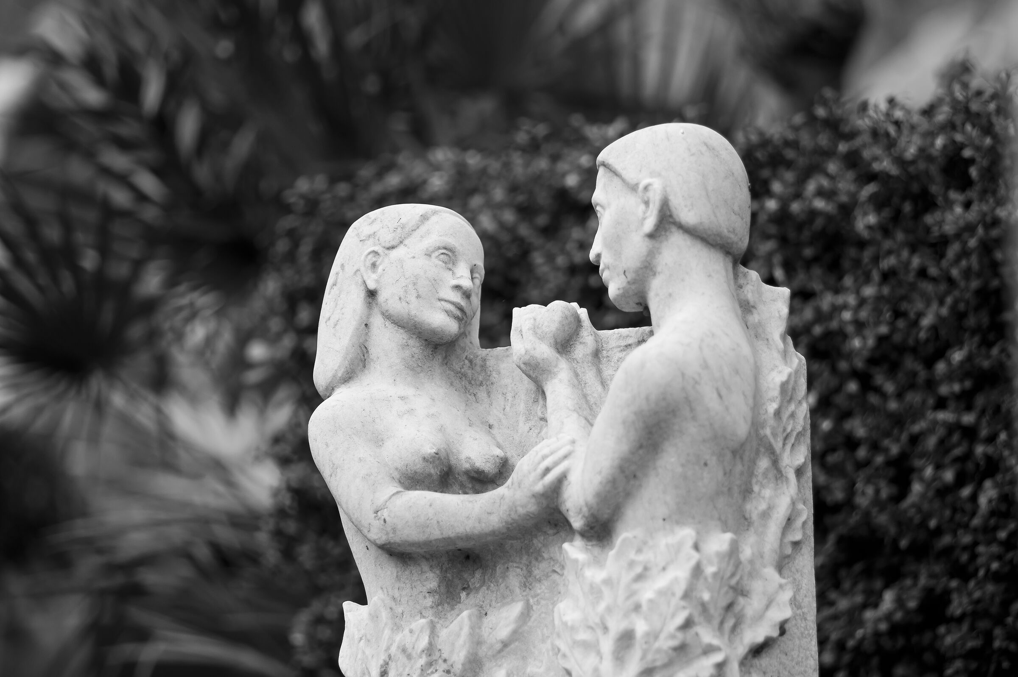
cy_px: 338
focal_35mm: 116
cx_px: 509
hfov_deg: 17.7
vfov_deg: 11.8
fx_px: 3278
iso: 500
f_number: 3.2
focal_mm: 116
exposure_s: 1/800
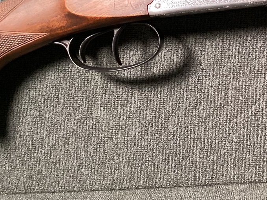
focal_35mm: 69
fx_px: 532
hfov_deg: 26.2
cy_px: 16
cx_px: 285
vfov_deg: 20.8
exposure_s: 1/40
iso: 400
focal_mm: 3.3
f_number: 2.4
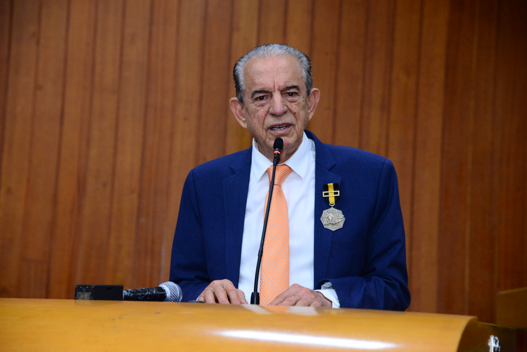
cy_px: 176
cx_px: 264
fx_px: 1391
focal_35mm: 95
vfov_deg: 14.4
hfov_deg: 21.5
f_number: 5
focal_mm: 95
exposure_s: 1/80
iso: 2000
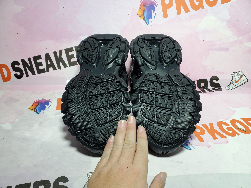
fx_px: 189
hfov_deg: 67.3
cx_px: 126
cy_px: 94
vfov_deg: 53.1
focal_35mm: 26
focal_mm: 4.3
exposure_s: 1/156
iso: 50
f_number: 2.4
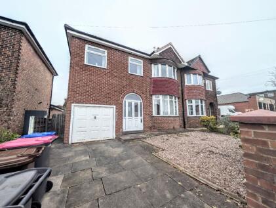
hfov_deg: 110.5
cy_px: 104
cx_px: 138
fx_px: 96
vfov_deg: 94.6
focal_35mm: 12
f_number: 1.7
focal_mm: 2.02
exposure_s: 1/456
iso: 52
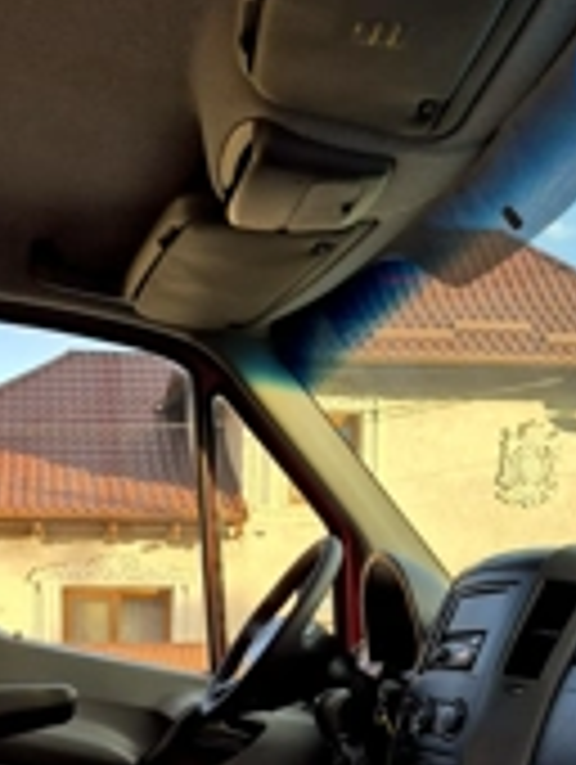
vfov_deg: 30.9
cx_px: 162
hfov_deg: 26.8
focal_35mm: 54
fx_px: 1195
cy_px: 878
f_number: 1.8
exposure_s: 1/182
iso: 32
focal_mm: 5.4
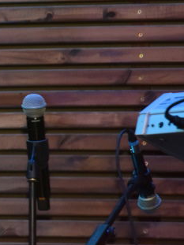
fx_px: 2695
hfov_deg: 3.9
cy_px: -19
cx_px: -175
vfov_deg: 5.2
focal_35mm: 380
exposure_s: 1/200
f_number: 4
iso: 1250
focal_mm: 120
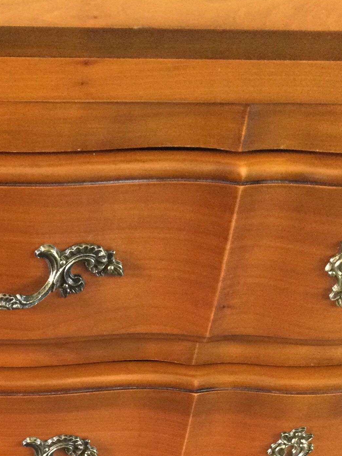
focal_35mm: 73
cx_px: -14
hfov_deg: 19.5
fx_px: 961
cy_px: 480
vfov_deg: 25.1
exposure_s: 1/20
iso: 200
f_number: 2.4
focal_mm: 3.3
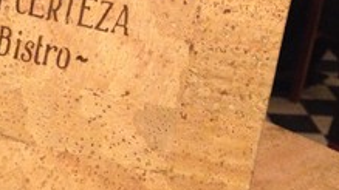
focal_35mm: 87
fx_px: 782
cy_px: 116
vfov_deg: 13.9
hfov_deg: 24.0
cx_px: 52
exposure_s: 1/17
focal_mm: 4.28
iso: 400
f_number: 2.4
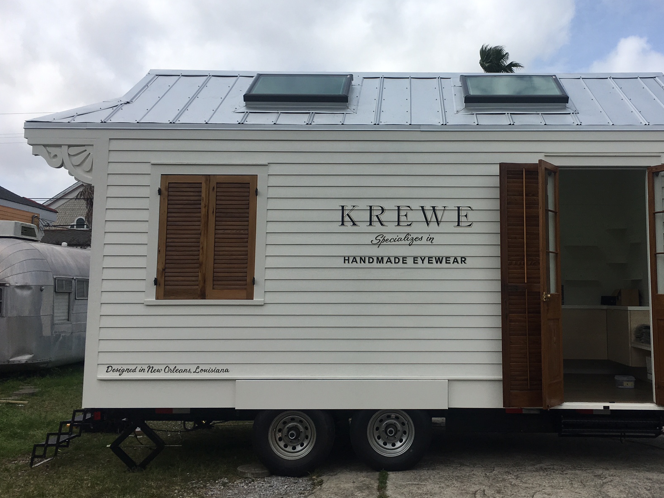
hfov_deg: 49.7
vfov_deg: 38.6
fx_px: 710
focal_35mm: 37
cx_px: 412
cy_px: 220
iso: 25
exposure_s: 1/2331
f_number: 2.2
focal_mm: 4.15
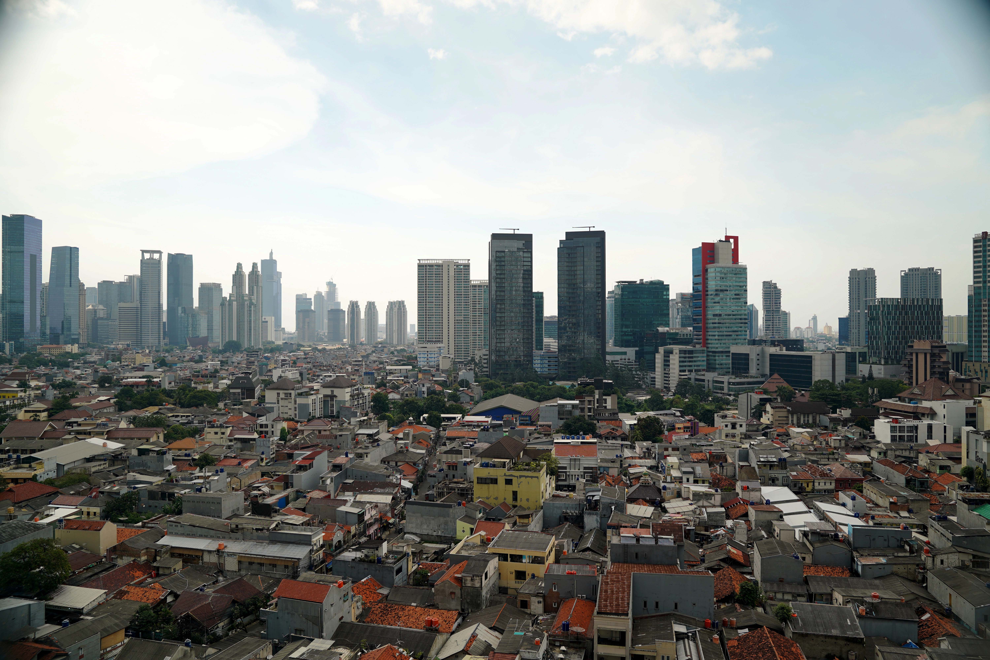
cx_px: 495
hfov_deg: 73.7
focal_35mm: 24
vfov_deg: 53.1
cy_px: 330
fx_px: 660
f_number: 2.8
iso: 100
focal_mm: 24
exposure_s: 1/500
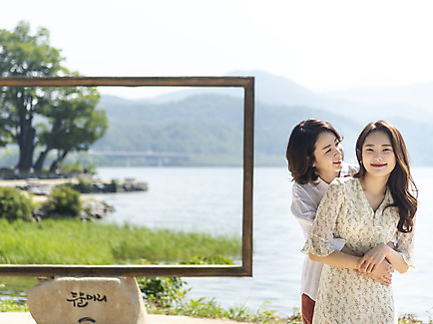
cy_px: 167
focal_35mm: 93
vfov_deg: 15.9
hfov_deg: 21.1
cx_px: 196
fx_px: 1163
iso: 100
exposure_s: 1/2000
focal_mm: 70
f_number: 2.8
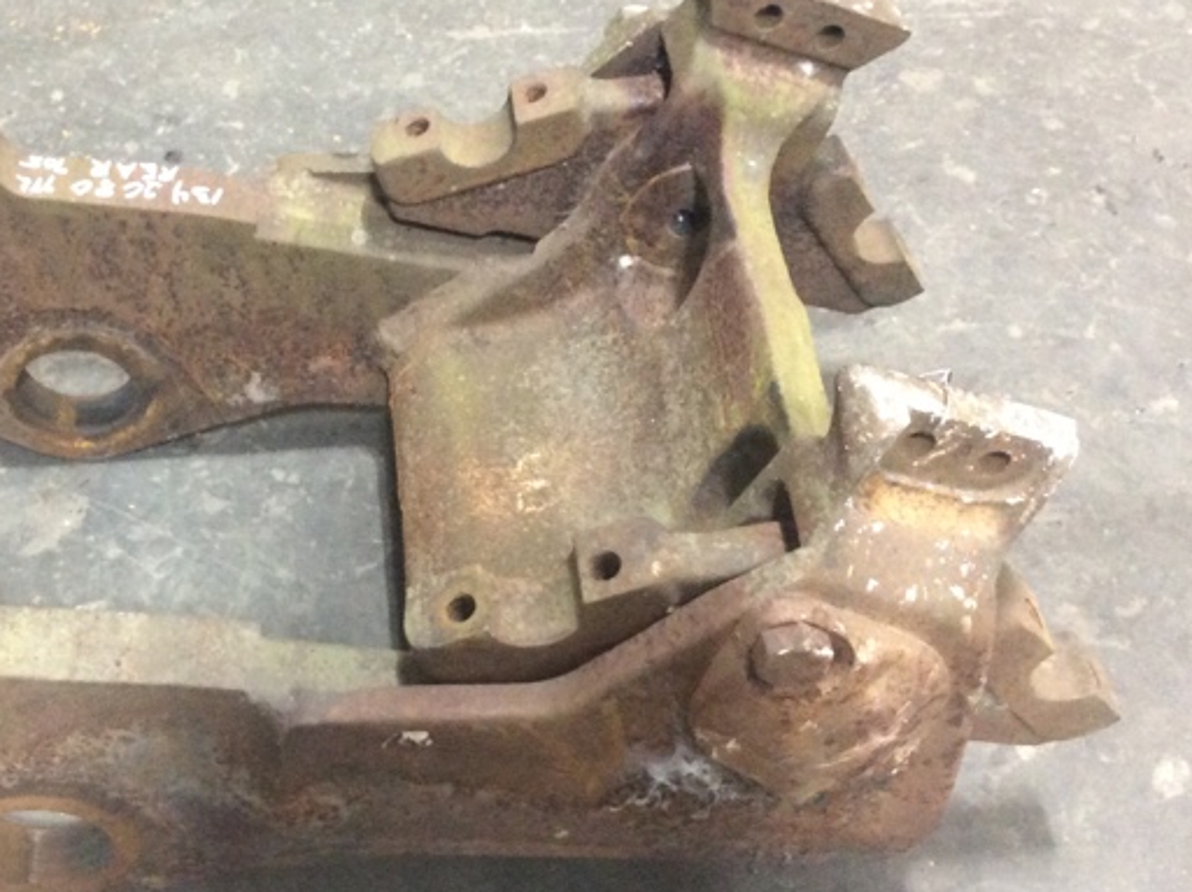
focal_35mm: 50
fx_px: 1720
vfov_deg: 29.0
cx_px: 352
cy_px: 519
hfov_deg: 37.6
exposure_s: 1/24
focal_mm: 3.3
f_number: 2.4
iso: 250
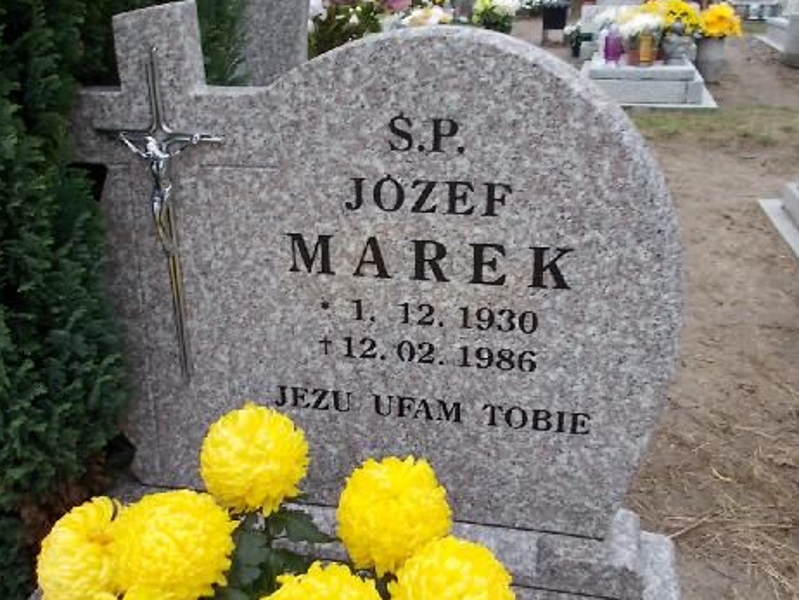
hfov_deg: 51.3
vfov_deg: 39.7
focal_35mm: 36
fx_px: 831
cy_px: 271
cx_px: 391
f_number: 3.2
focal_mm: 4.6
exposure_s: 1/60
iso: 80
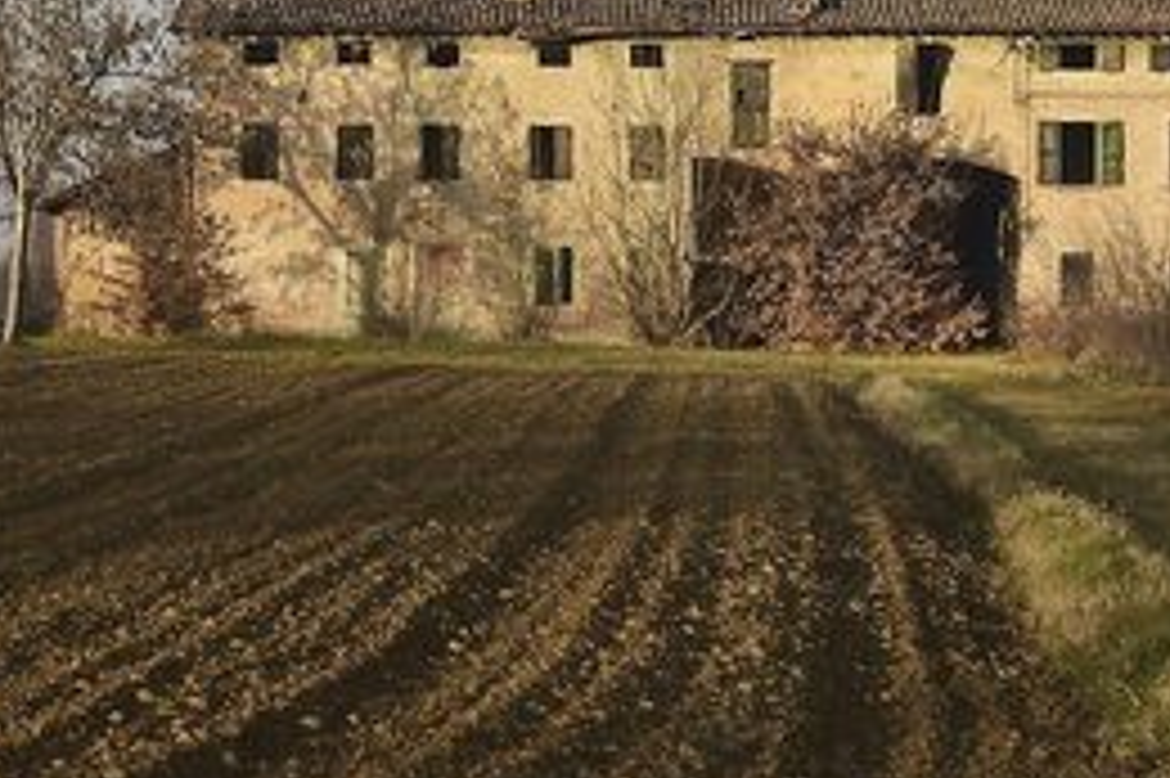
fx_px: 3150
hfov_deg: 21.0
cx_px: 688
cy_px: 279
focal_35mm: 97
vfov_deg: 14.1
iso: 400
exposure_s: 1/400
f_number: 10
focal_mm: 28
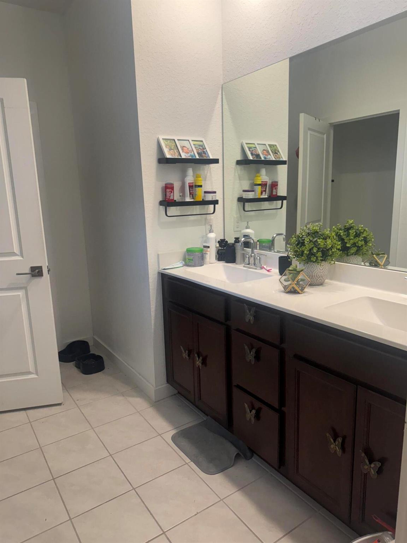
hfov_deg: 56.8
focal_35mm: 24
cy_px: 272
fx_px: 376
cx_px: 204
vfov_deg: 71.6
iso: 200
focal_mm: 6.76
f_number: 1.78
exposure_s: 1/120
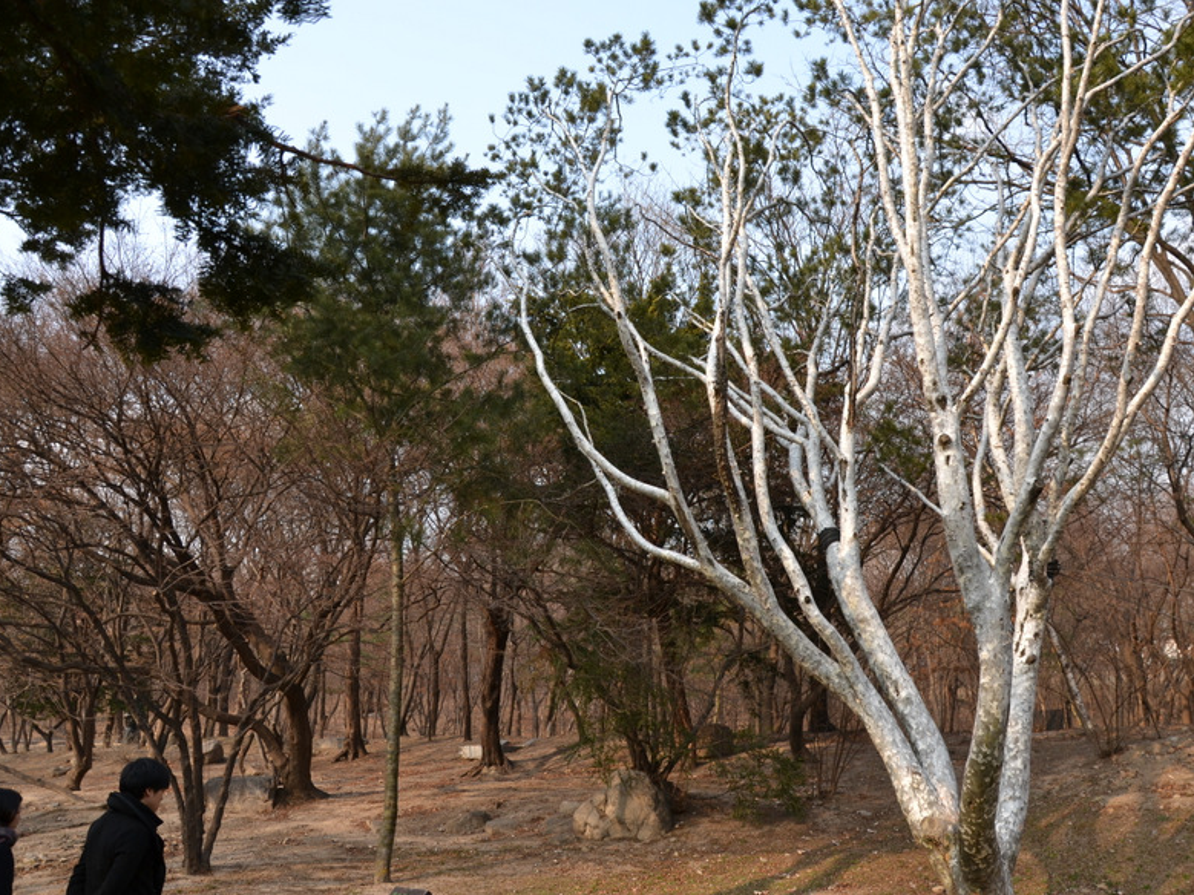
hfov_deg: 59.9
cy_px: 448
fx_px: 1035
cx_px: 633
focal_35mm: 30
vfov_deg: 46.8
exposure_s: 1/320
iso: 200
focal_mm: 18
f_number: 5.6
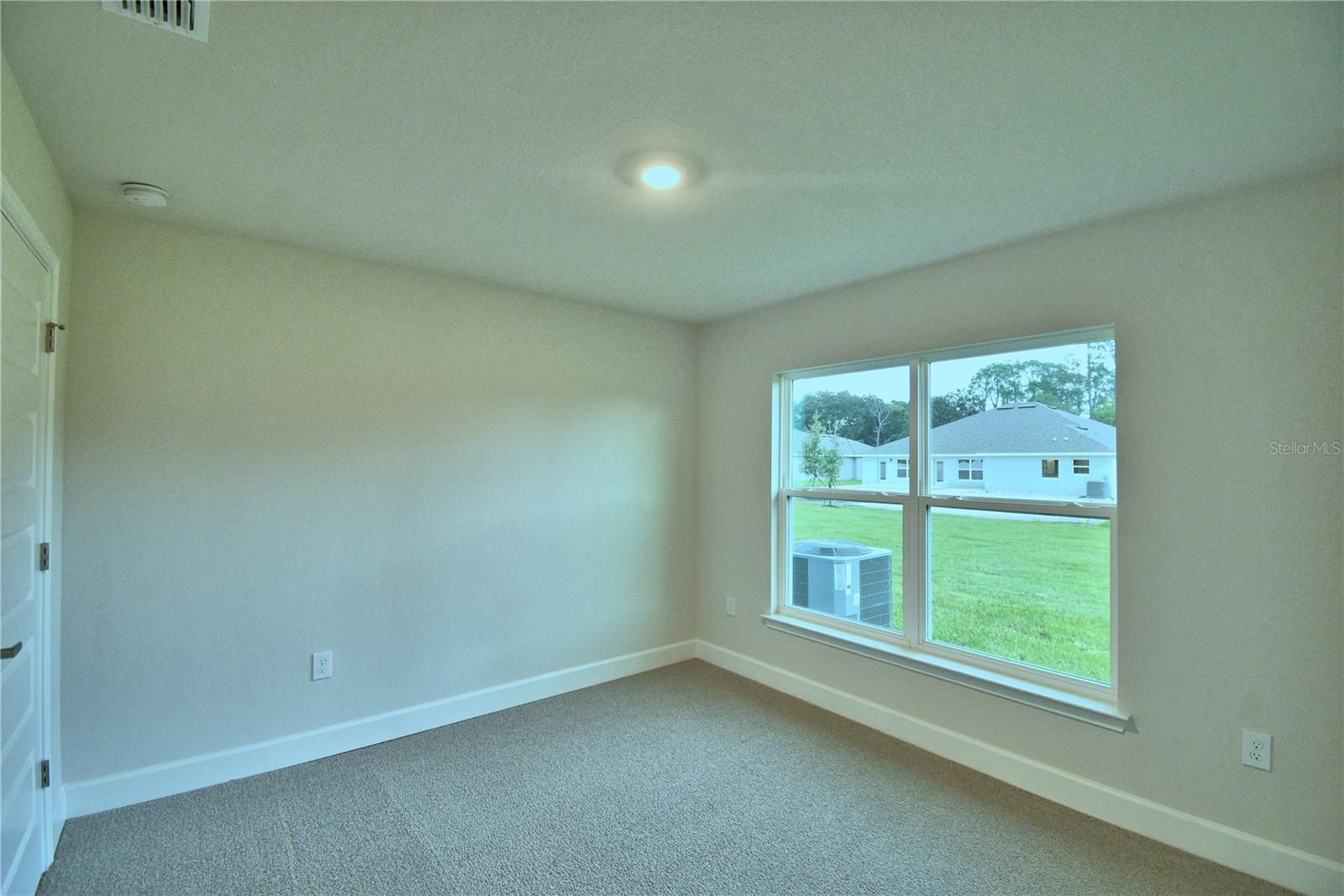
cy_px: 448
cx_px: 672
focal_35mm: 15
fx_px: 560
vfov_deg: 77.3
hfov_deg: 100.4
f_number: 4.5
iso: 400
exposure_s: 1/60
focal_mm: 10
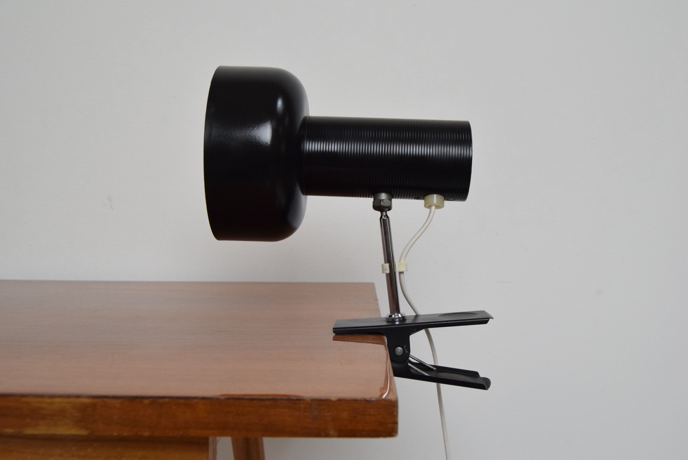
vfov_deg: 34.3
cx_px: 344
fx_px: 746
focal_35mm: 39
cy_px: 230
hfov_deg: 49.5
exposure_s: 1/250
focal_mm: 26
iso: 1600
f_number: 8
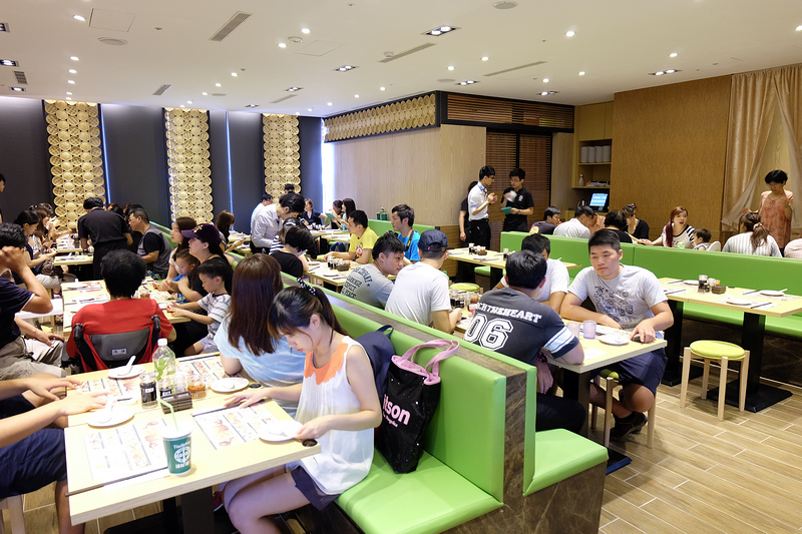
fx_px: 535
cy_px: 267
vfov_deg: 53.1
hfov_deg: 73.8
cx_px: 401
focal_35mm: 24
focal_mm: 16
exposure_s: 1/14
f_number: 4
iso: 800
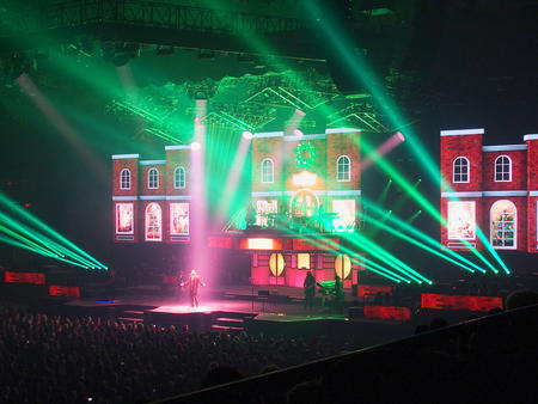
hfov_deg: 38.2
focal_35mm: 50
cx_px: 269
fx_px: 778
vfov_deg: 29.1
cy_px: 202
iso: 250
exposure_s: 1/50
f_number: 2.8
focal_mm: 10.8
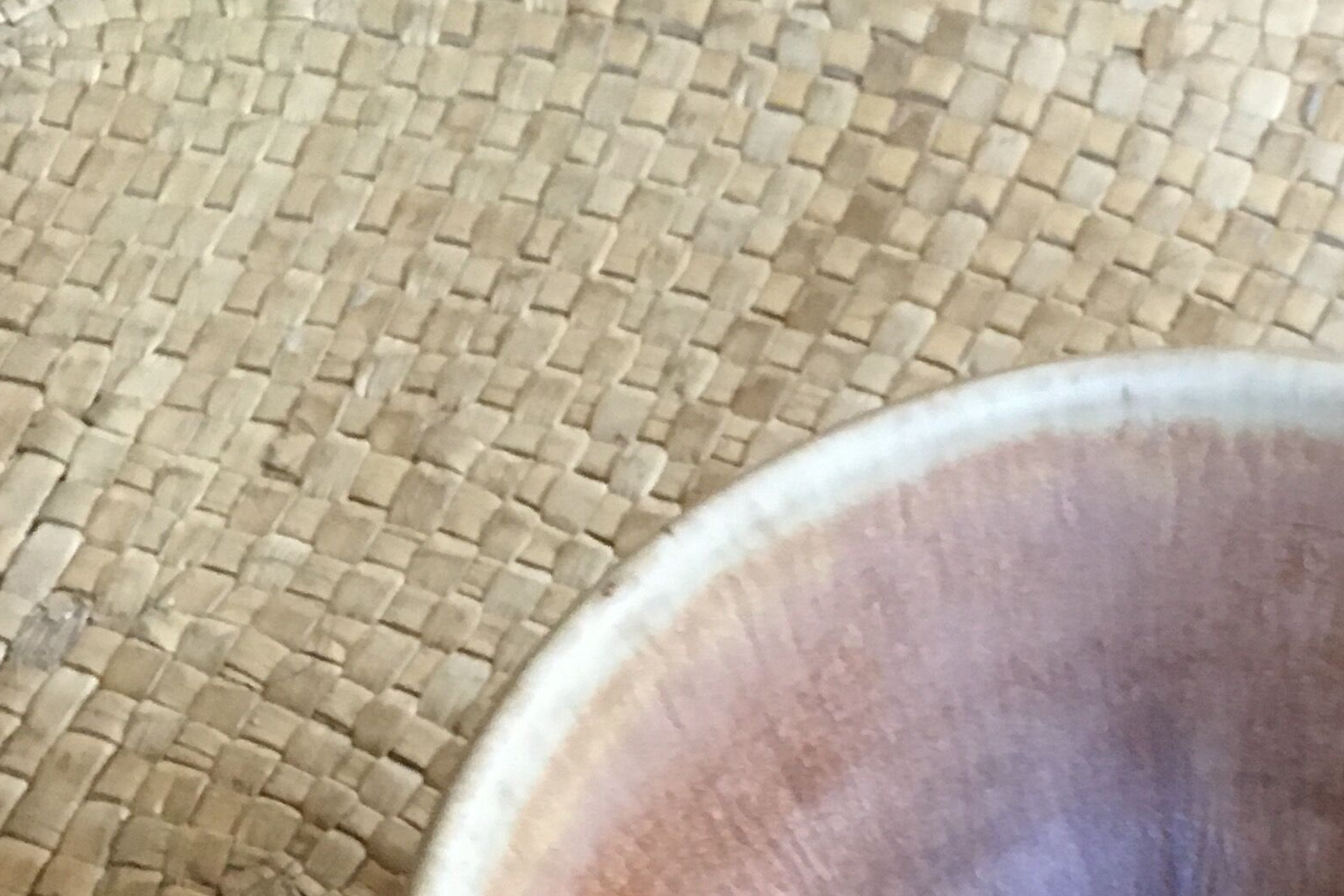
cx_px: 1268
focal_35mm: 78
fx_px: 2911
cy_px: 1379
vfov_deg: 15.9
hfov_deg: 25.0
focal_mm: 4.15
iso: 200
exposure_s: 1/20
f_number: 2.2
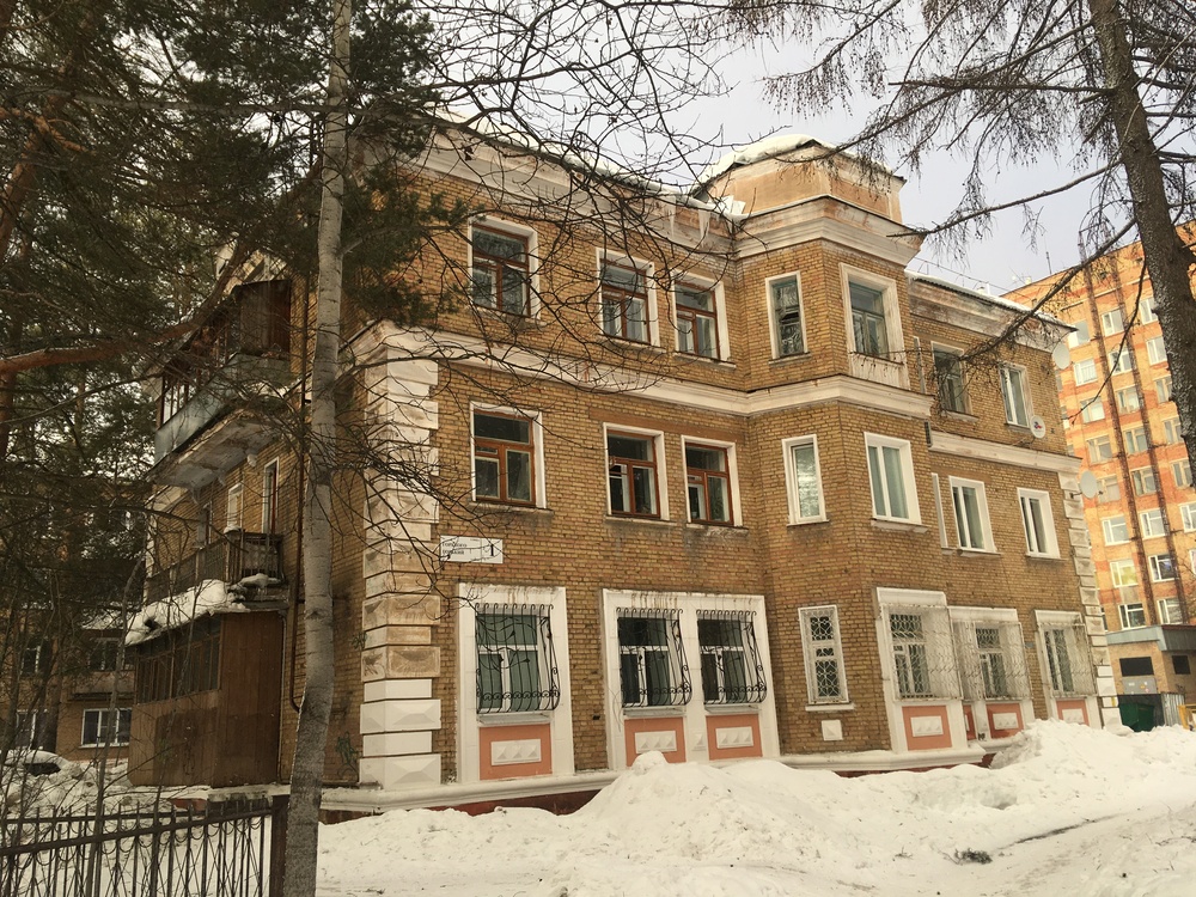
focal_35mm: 29
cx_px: 598
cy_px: 448
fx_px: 1002
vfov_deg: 48.2
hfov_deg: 61.7
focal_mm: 4.15
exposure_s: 1/349
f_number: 2.2
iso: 25
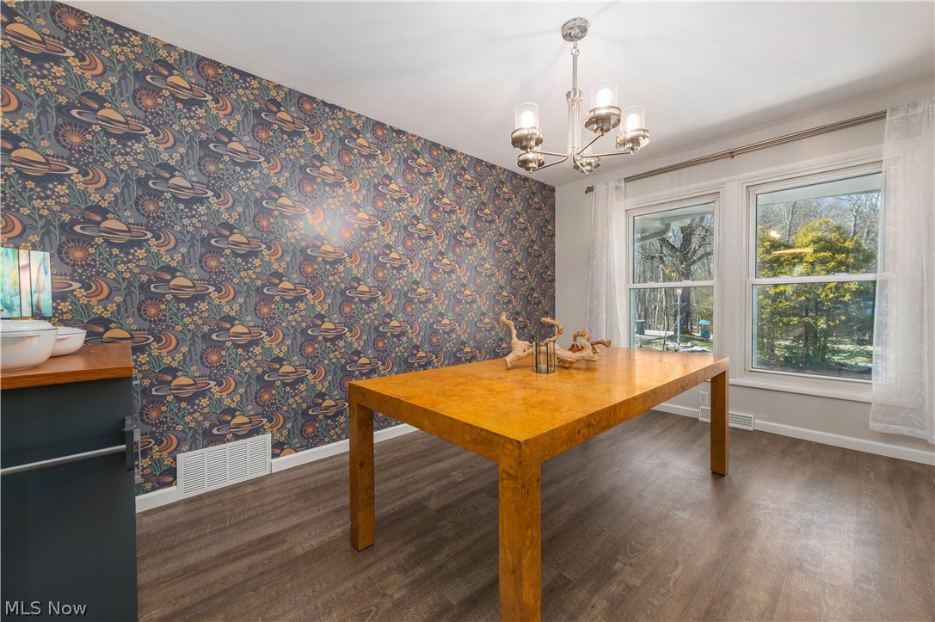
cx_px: 468
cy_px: 311
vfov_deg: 81.1
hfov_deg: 104.3
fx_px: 363
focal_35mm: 14
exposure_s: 1/60
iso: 200
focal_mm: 14
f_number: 9
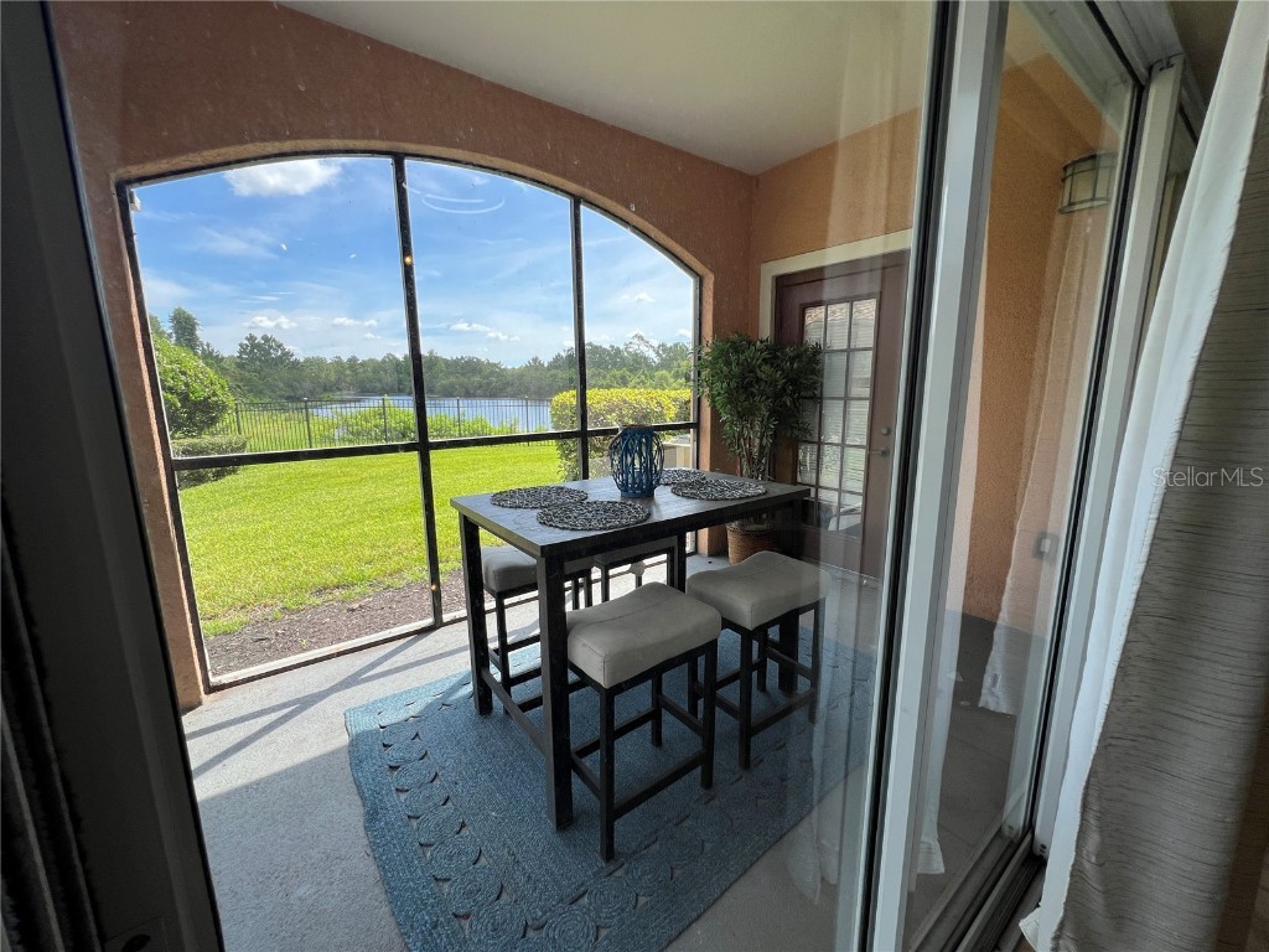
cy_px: 476
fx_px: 477
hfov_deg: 106.2
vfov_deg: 89.9
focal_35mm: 13
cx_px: 634
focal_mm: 1.57
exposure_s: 1/385
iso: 32
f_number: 1.8
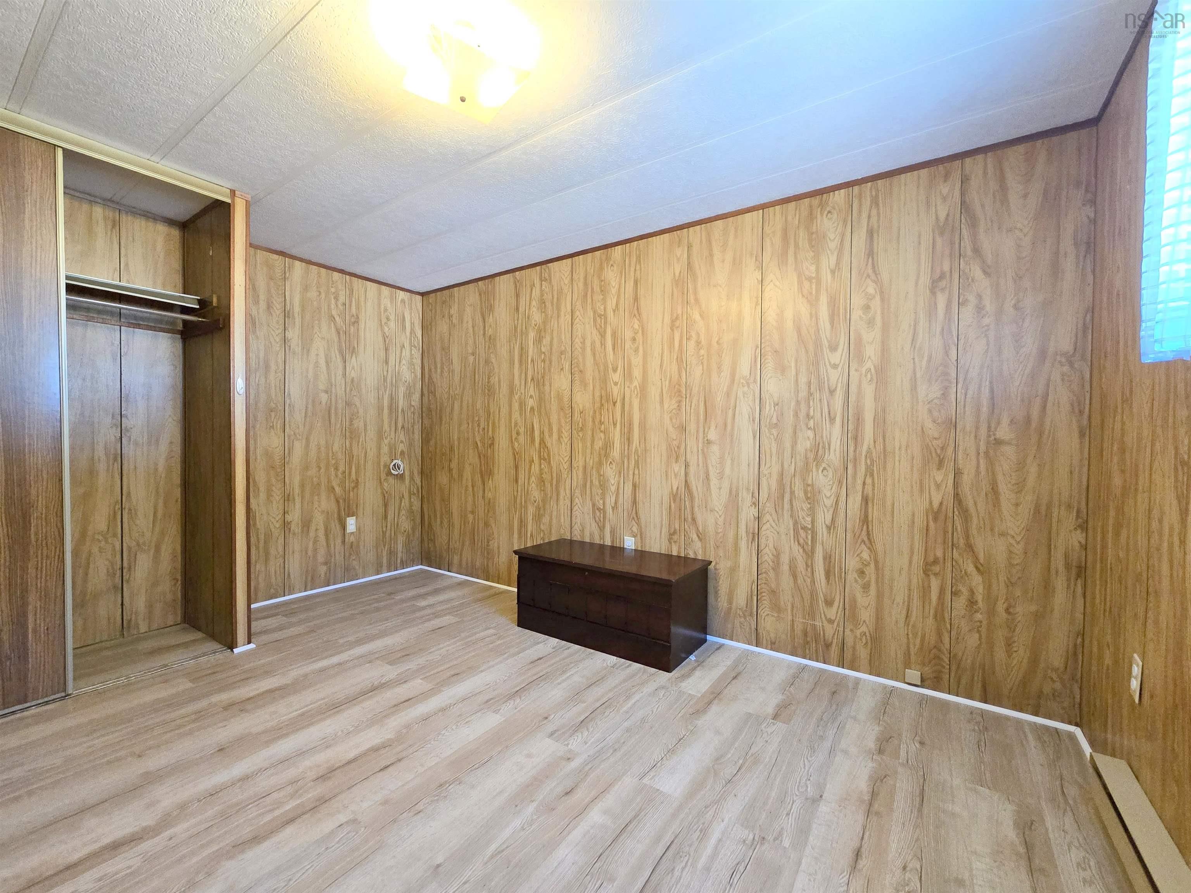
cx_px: 596
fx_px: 447
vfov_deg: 89.9
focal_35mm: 13
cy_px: 446
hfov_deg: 106.2
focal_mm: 2.2
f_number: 2.2
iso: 500
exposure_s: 1/60
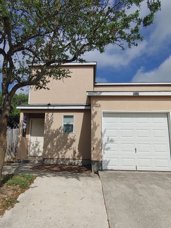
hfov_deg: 54.7
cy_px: 122
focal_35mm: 25
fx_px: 165
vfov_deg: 69.3
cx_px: 77
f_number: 2.4
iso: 50
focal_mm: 1.75
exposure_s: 1/2326
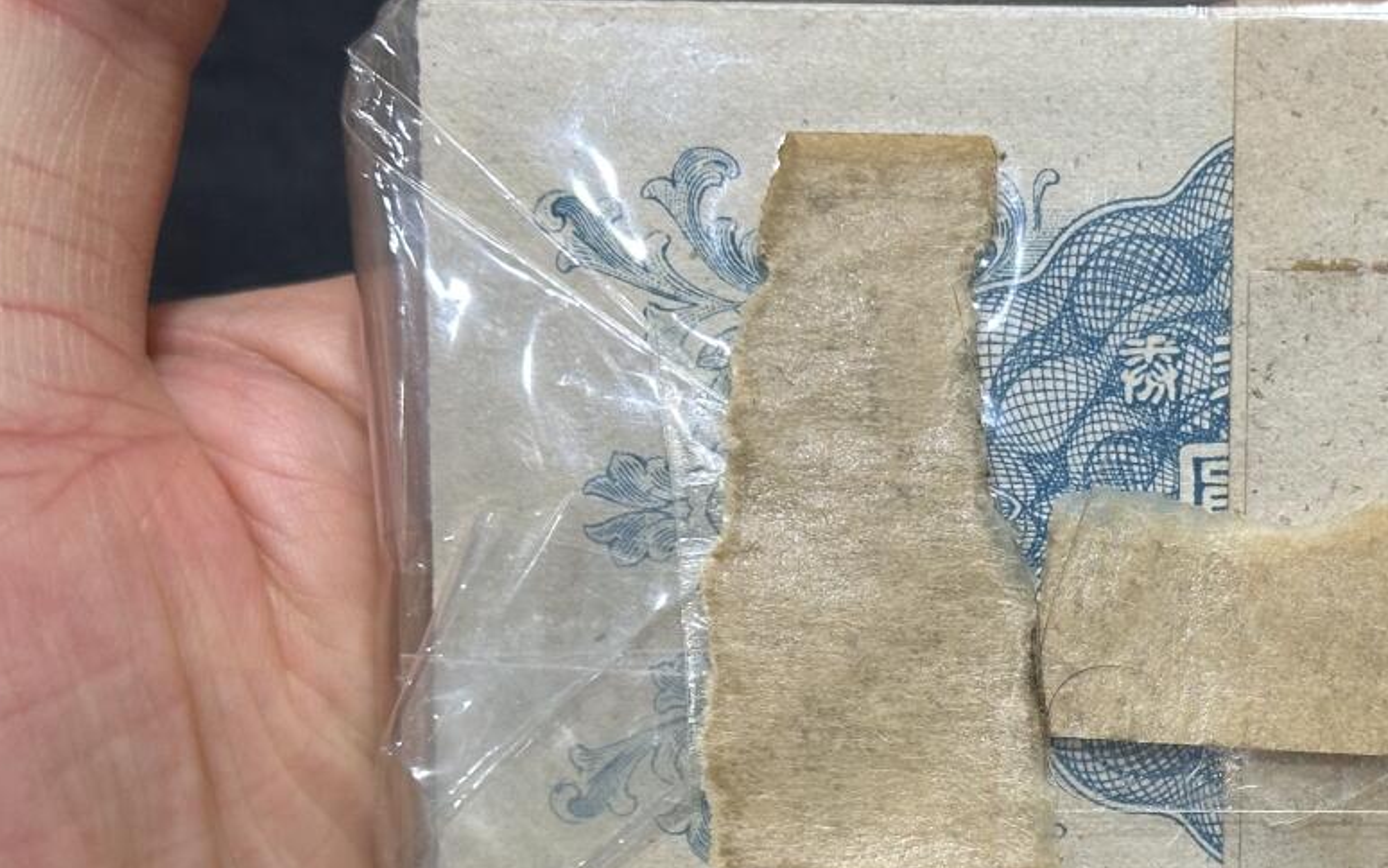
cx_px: 1227
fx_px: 3481
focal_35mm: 92
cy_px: 680
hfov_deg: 22.1
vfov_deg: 14.1
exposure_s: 1/50
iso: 100
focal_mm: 6.86
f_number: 1.78
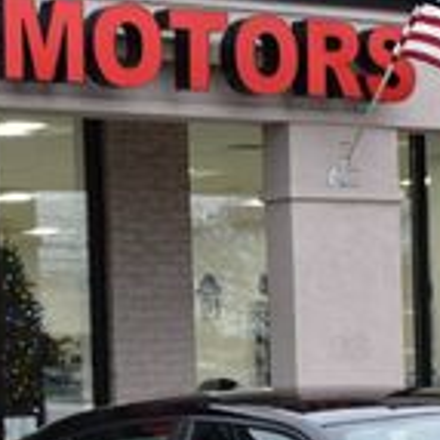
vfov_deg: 12.1
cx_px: 154
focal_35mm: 143
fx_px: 2055
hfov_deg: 12.2
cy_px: 452
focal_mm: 25
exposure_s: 1/50
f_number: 8
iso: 400
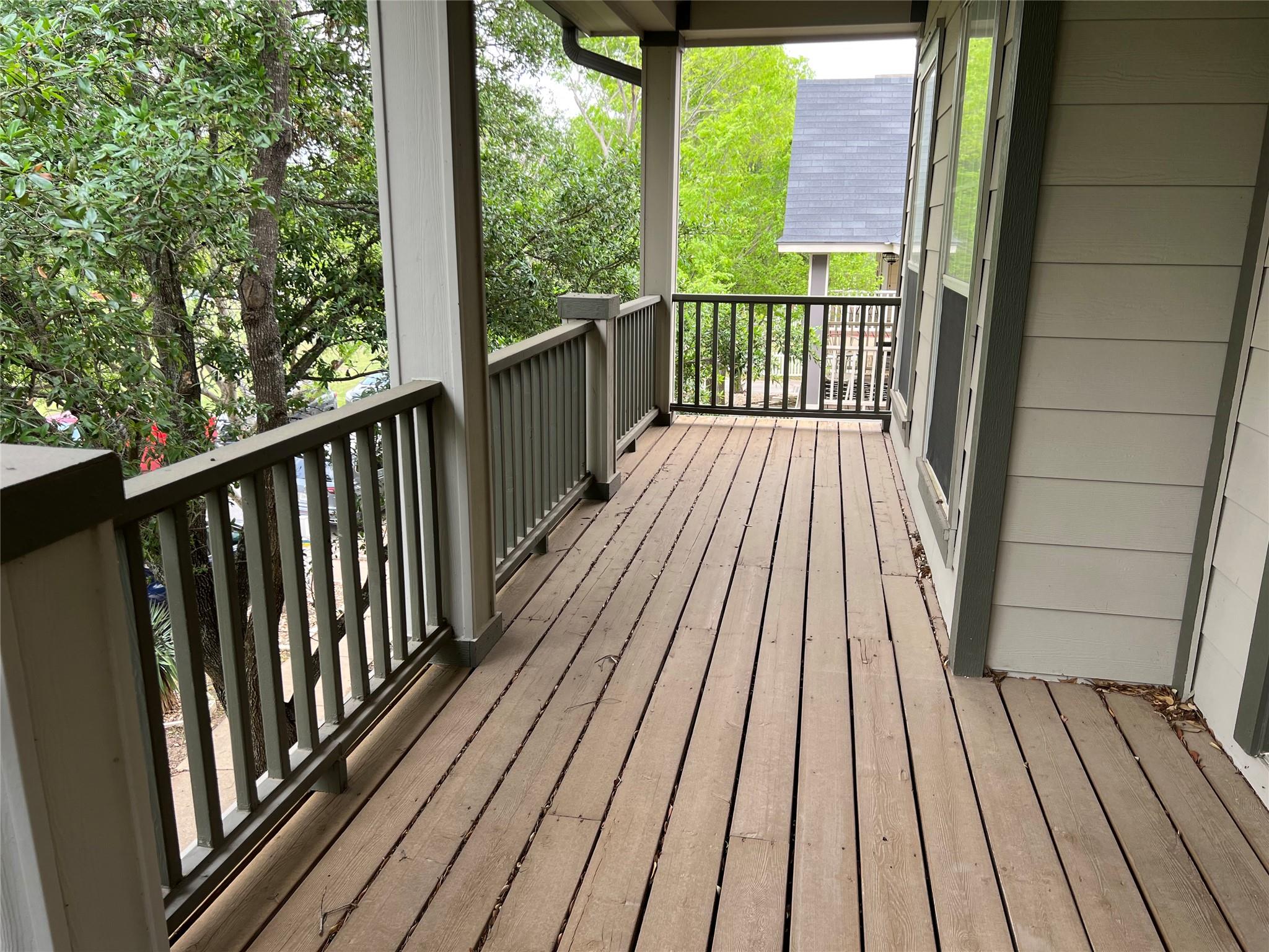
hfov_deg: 67.3
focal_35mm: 26
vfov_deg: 53.1
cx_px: 634
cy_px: 476
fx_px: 953
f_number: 1.5
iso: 50
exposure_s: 1/381
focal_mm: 5.7
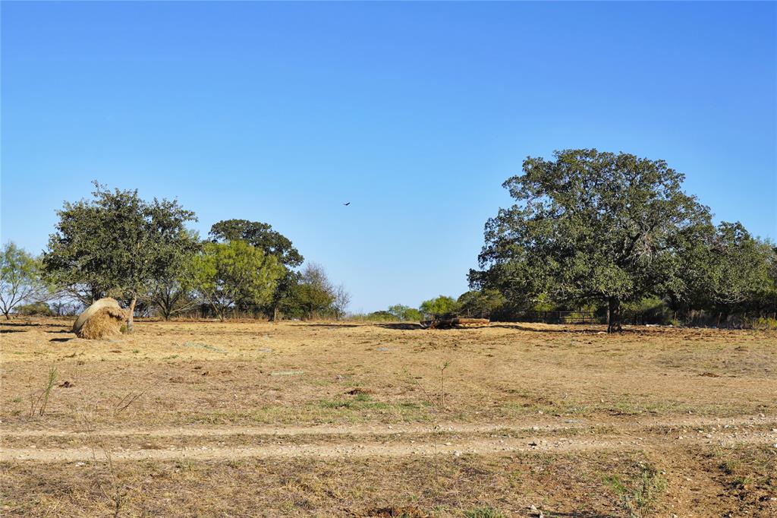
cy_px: 259
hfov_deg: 36.9
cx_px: 388
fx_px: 1165
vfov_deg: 25.0
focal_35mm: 54
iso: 100
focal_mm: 36
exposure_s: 1/200
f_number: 10
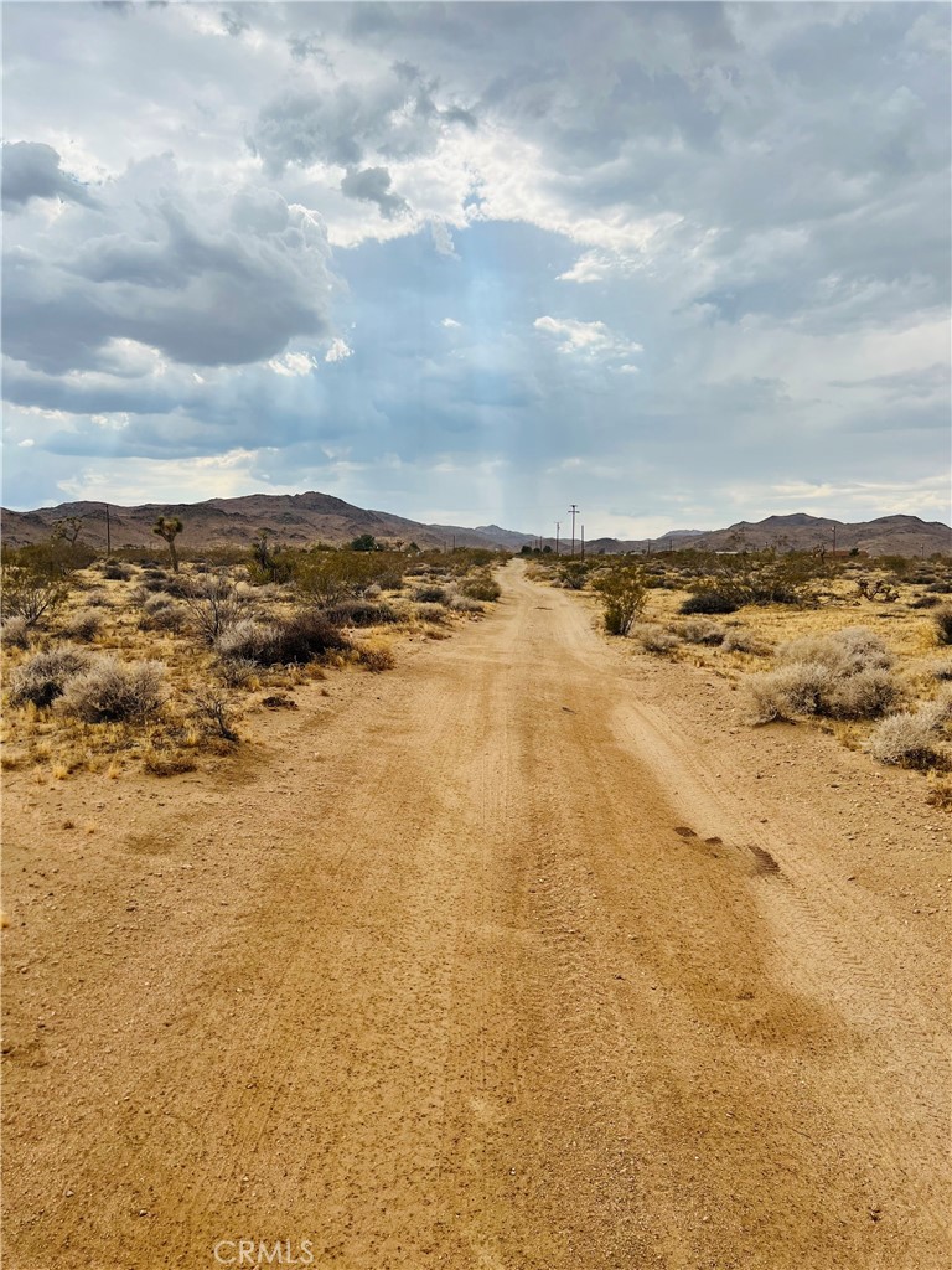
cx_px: 476
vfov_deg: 67.3
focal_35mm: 26
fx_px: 953
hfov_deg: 53.1
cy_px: 635
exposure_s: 1/4274
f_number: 1.5
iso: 50
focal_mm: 5.7
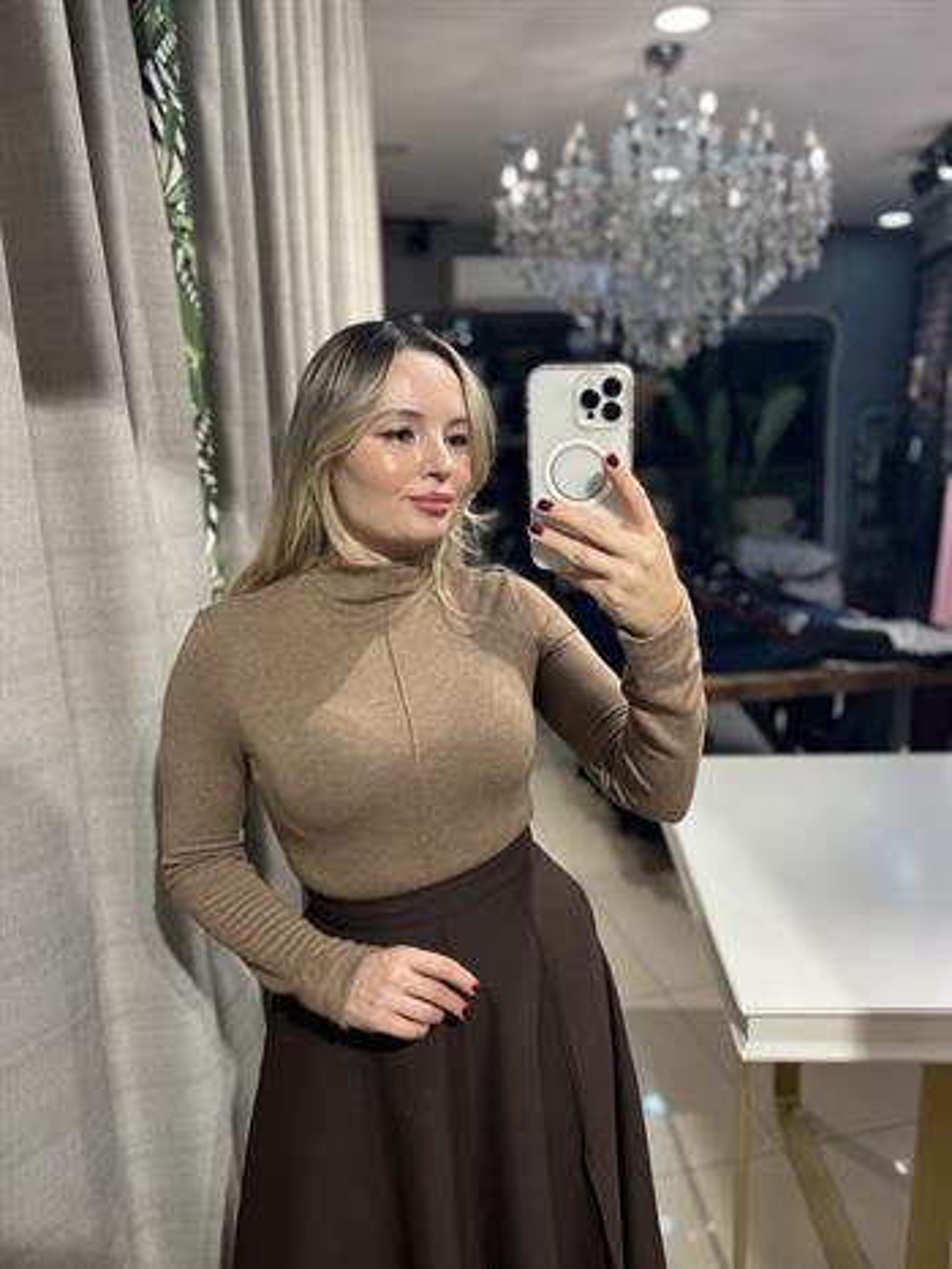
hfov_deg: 53.1
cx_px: 476
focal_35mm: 26
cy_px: 634
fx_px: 953
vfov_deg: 67.3
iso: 50
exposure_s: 1/100
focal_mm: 5.7
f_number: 1.5
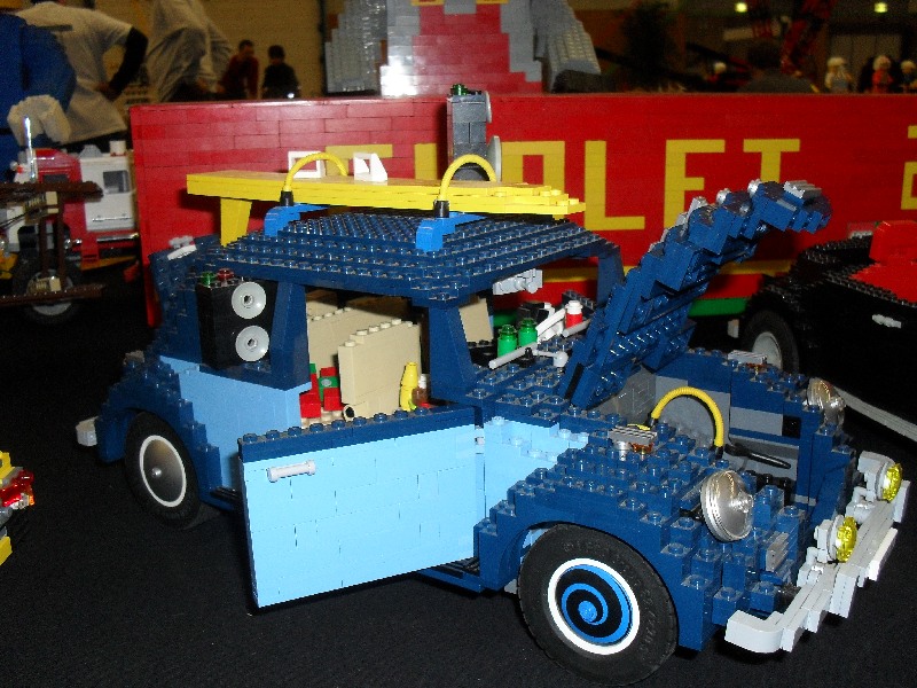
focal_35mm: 35
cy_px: 344
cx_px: 458
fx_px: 927
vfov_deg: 40.7
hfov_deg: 52.6
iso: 200
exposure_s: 1/45
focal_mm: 6.3
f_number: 3.2
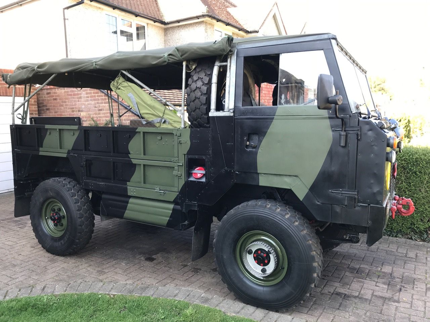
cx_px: 215
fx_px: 348
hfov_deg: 63.4
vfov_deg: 49.7
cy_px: 161
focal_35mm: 28
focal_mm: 3.99
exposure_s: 1/100
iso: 25
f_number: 1.8
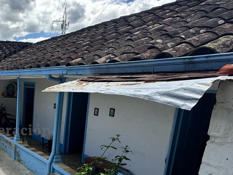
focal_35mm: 36
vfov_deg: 38.5
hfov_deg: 42.9
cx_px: -9
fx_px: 242
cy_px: 134
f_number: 2.2
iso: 40
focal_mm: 2.22
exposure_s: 1/774
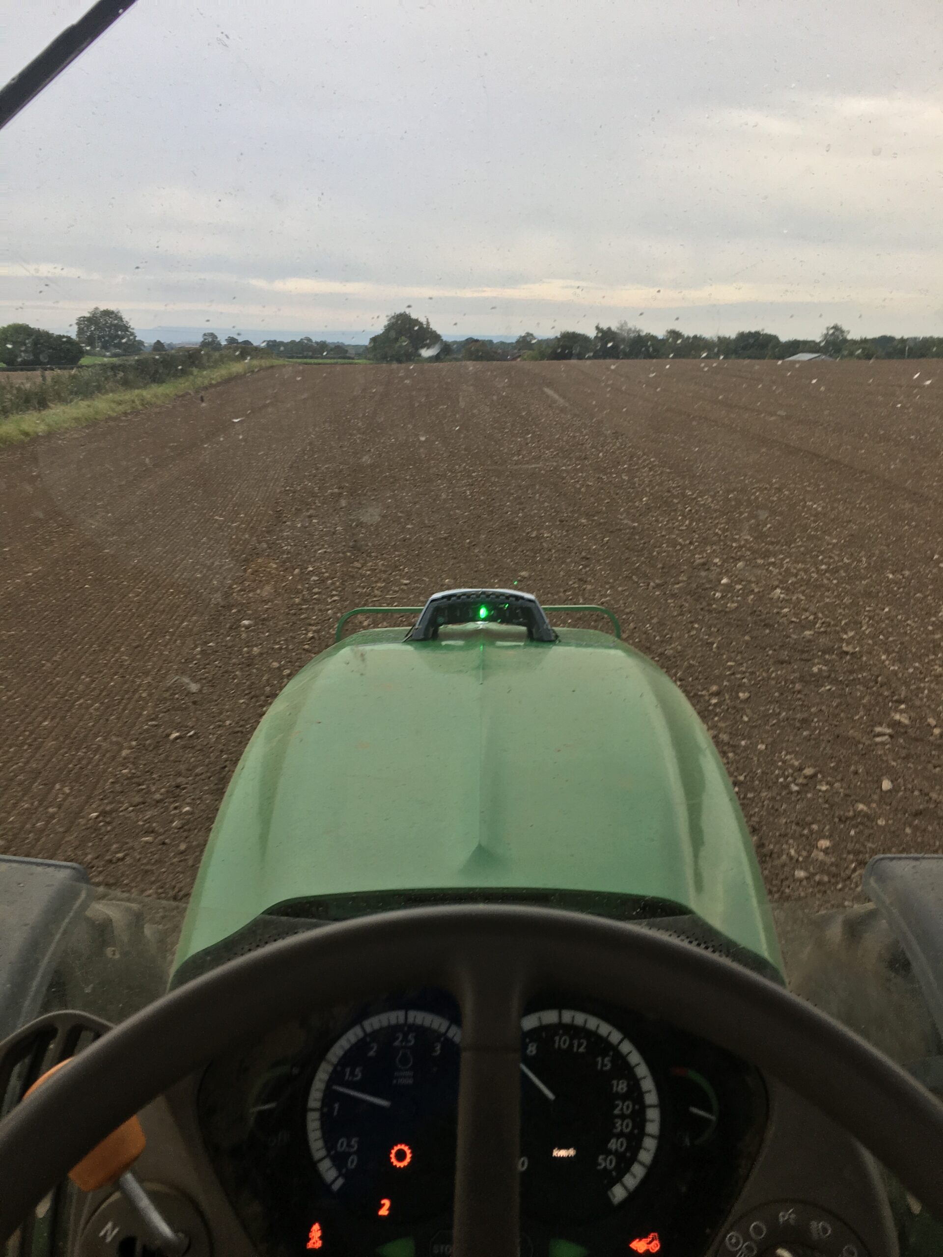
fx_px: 1053
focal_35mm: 29
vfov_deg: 61.7
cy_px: 628
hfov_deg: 48.2
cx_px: 472
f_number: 2.2
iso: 25
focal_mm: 4.15
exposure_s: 1/136
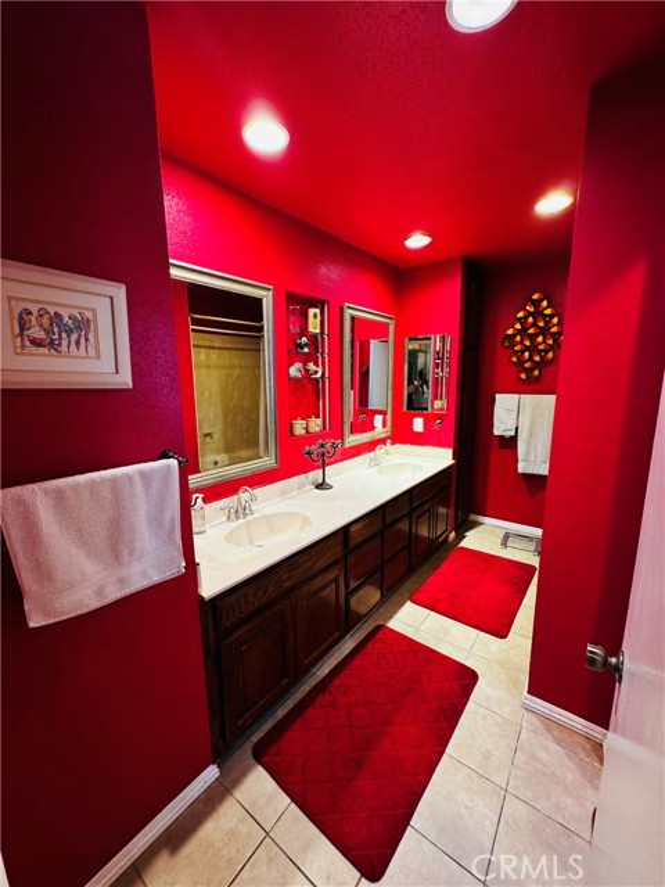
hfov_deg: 85.7
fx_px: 359
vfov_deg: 102.1
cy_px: 444
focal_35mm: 14
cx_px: 332
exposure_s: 1/60
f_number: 2.2
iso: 320
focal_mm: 2.22
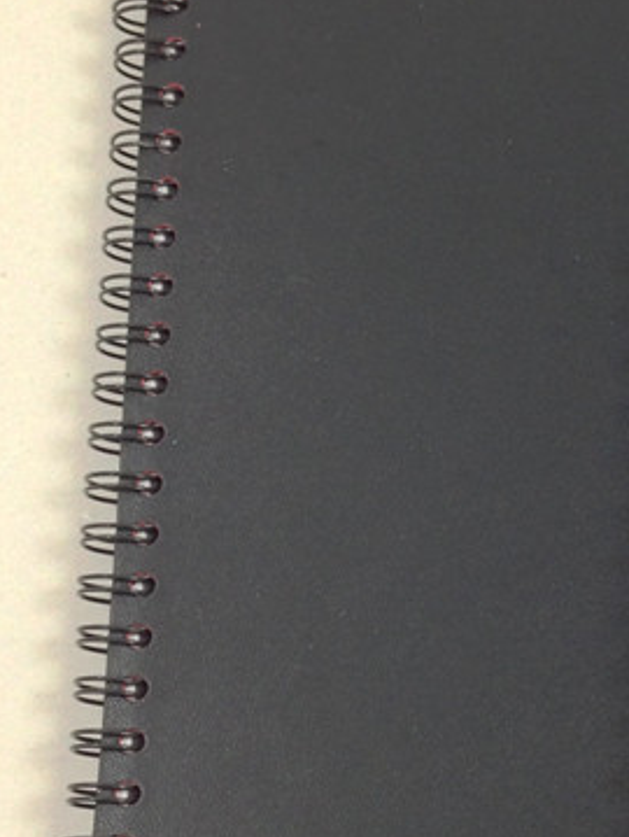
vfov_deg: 21.0
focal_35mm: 93
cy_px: 533
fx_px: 2249
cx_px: 657
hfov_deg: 15.6
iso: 64
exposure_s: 1/20
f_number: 2.4
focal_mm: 4.12
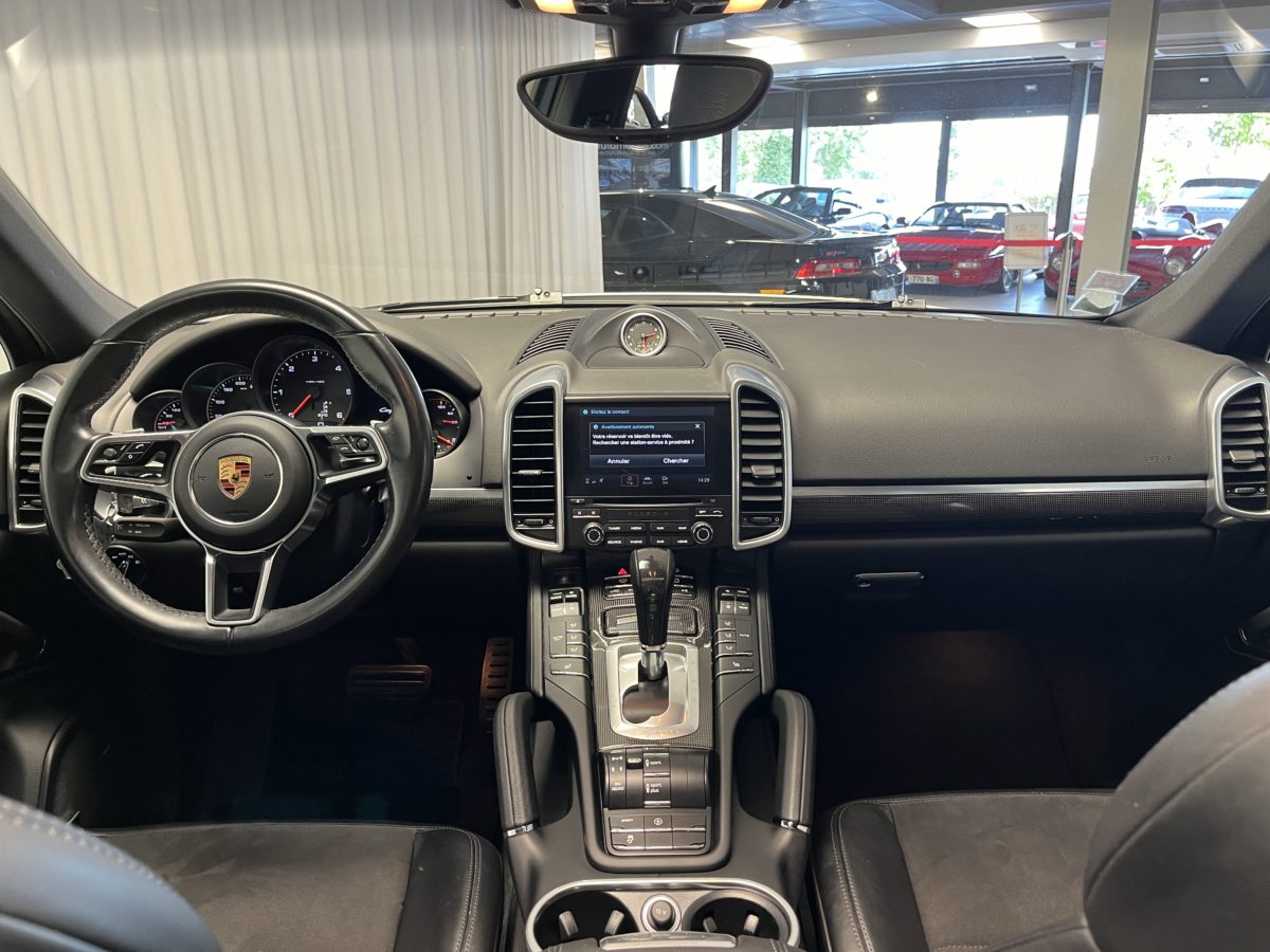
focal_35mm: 26
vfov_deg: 53.1
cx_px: 635
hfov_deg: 67.3
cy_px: 476
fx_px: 954
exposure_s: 1/44
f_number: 1.6
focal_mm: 5.1
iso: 160
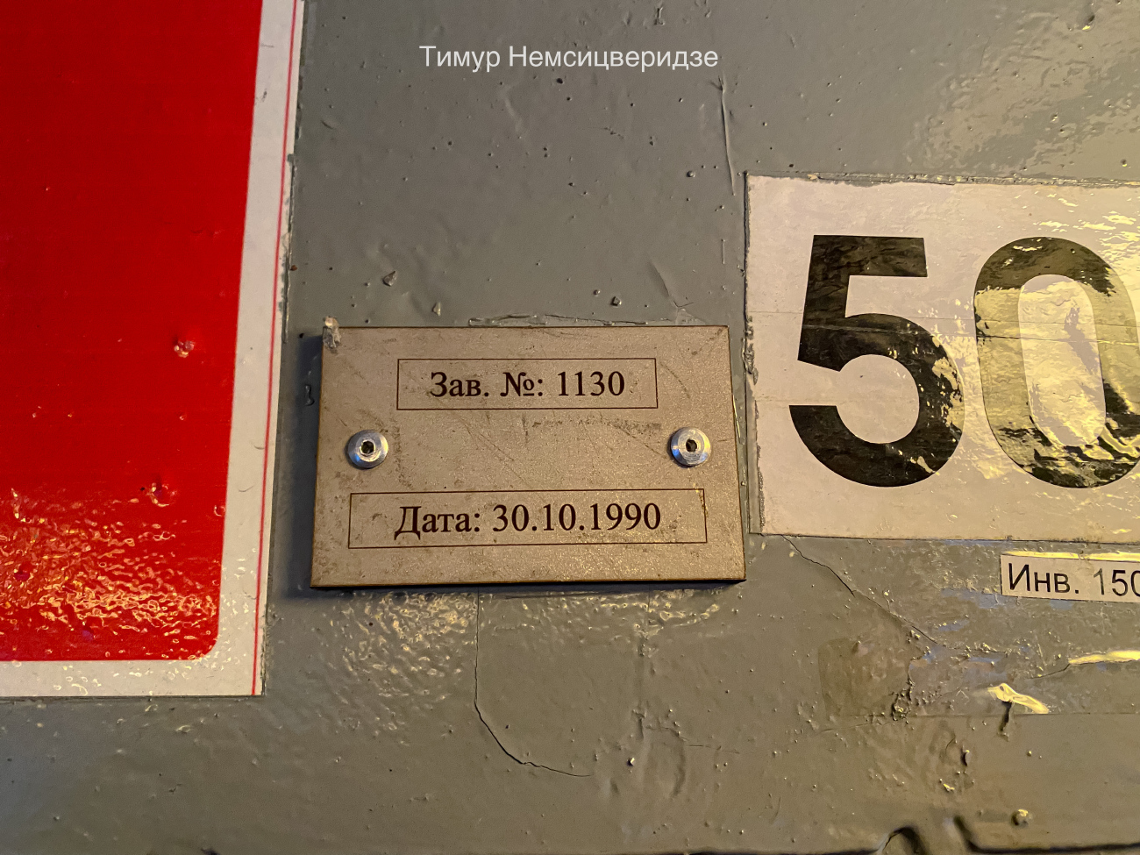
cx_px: 570
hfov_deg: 67.3
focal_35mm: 26
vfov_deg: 53.1
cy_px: 428
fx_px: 856
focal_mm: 4.25
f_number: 1.8
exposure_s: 1/55
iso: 500
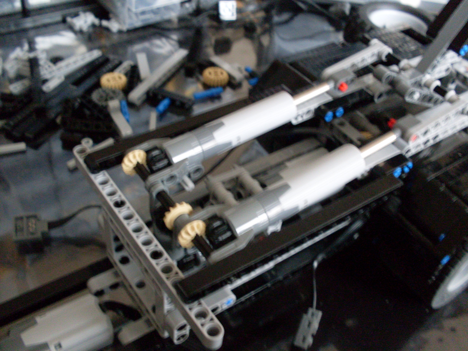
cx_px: 234
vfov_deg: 37.7
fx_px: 514
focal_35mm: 38
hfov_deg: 49.0
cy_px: 176
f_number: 2.8
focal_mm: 6.3
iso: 200
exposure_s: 1/6
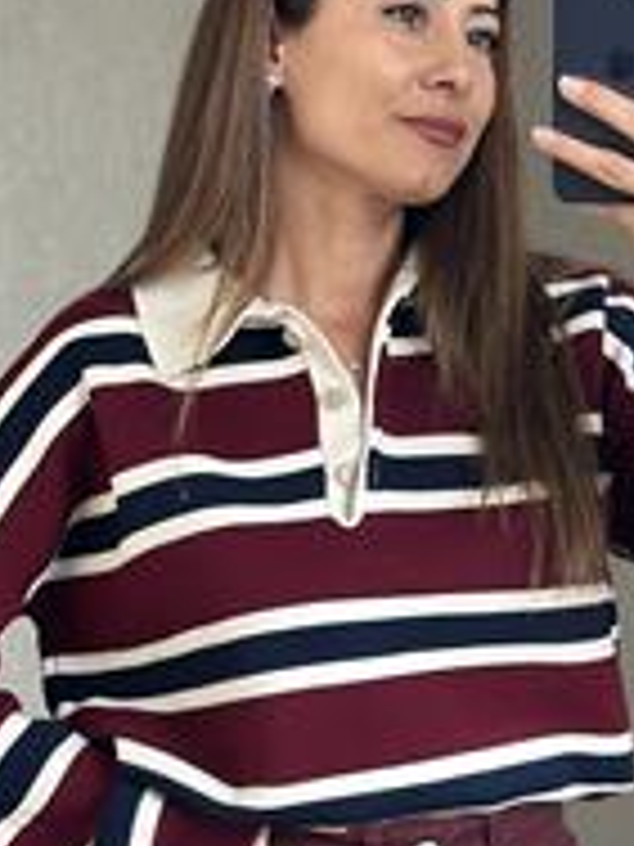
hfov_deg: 11.5
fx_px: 3150
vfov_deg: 15.1
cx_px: 373
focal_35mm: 129
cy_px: 752
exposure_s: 1/60
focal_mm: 6.86
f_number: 1.78
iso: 160
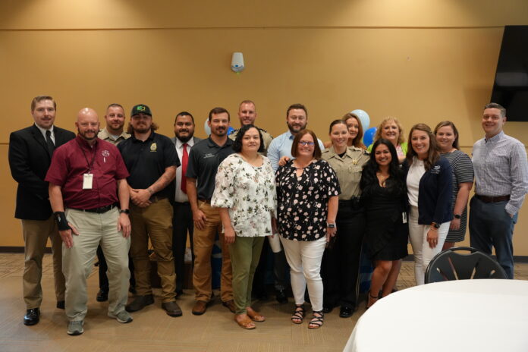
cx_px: 264
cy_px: 176
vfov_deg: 43.6
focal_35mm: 30
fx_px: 440
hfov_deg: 61.9
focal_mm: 30
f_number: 4
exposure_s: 1/160
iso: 5000
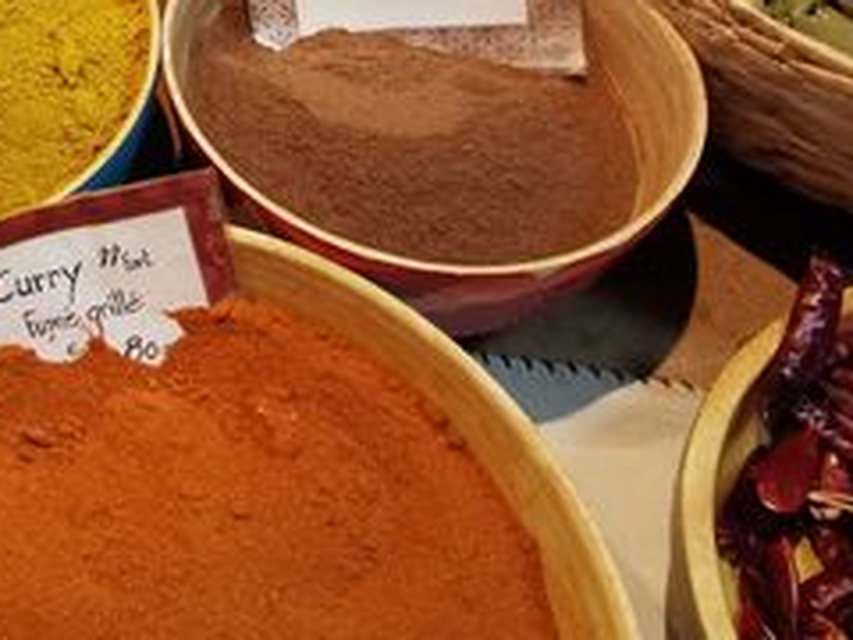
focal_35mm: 50
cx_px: -252
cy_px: -123
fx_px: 1232
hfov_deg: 30.3
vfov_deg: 26.1
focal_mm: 2.35
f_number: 2.2
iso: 200
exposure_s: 1/33.3
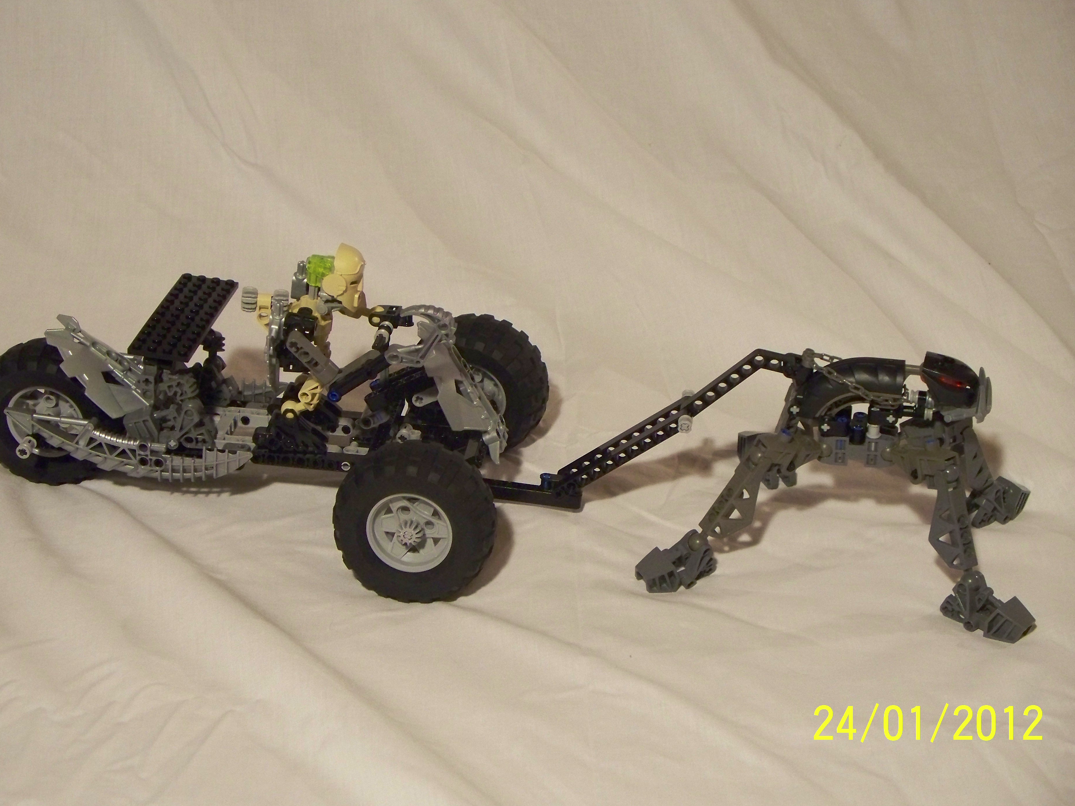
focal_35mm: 66
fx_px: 2050
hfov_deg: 29.4
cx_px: 528
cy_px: 395
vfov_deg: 22.3
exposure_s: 1/15
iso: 400
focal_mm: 12.89
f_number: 3.1
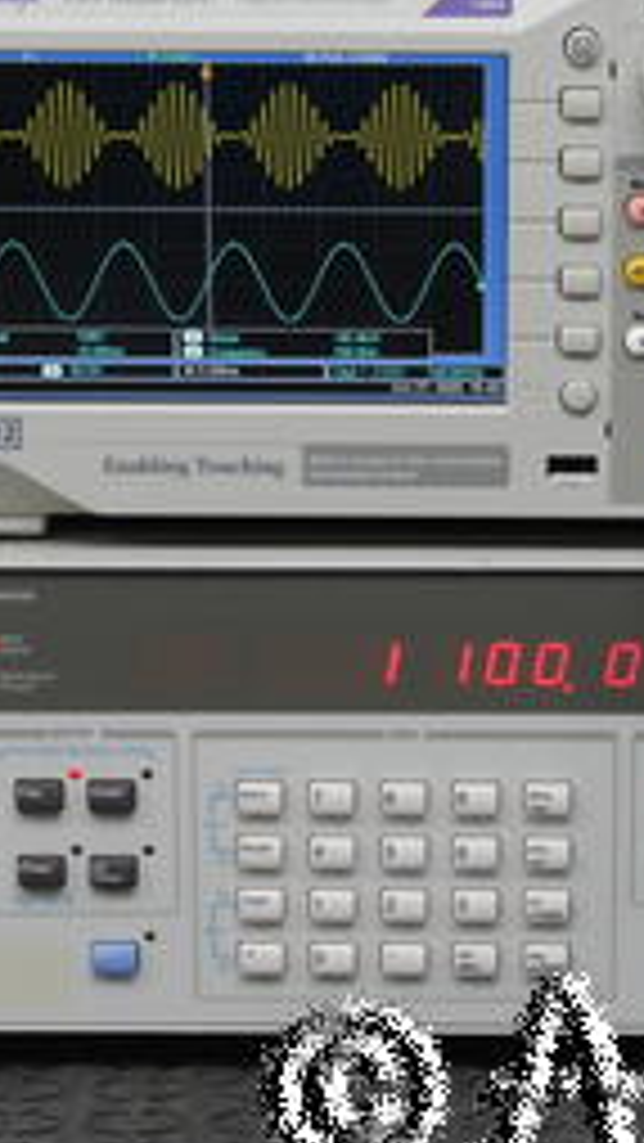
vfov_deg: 15.7
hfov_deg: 8.9
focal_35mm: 137
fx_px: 4156
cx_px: 455
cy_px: 554
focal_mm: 40
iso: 400
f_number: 11
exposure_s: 1/10
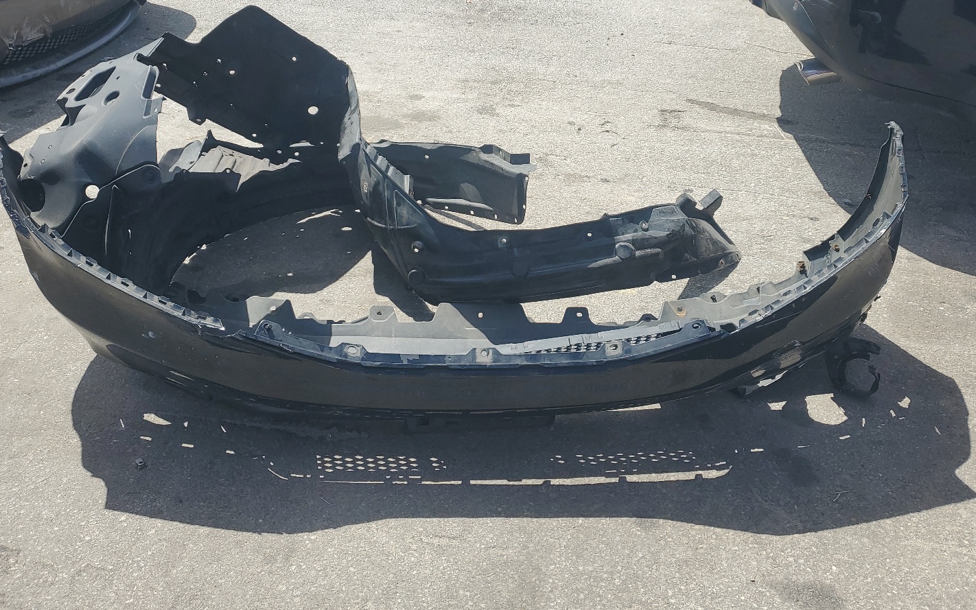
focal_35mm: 31
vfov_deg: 40.1
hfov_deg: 61.2
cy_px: 203
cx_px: 507
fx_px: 825
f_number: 1.5
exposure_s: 1/2000
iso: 50
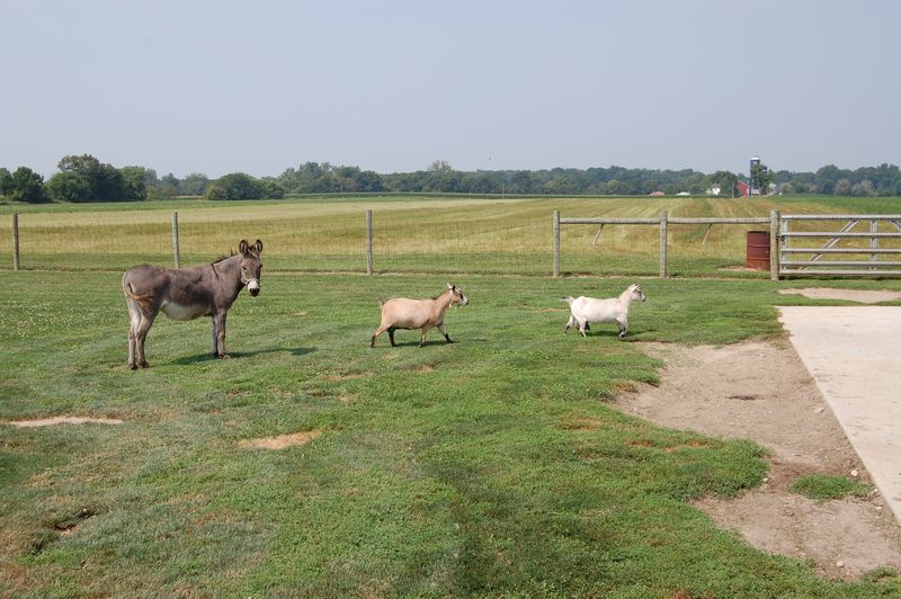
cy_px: 300
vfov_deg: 34.2
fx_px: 975
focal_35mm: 39
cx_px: 450
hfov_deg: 49.6
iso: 200
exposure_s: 1/320
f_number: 9
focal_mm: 26
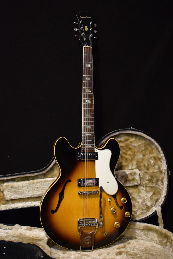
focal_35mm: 40
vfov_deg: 47.9
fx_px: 292
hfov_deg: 33.0
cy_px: 130
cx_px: 86
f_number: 4
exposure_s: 1/30
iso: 2500
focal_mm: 27
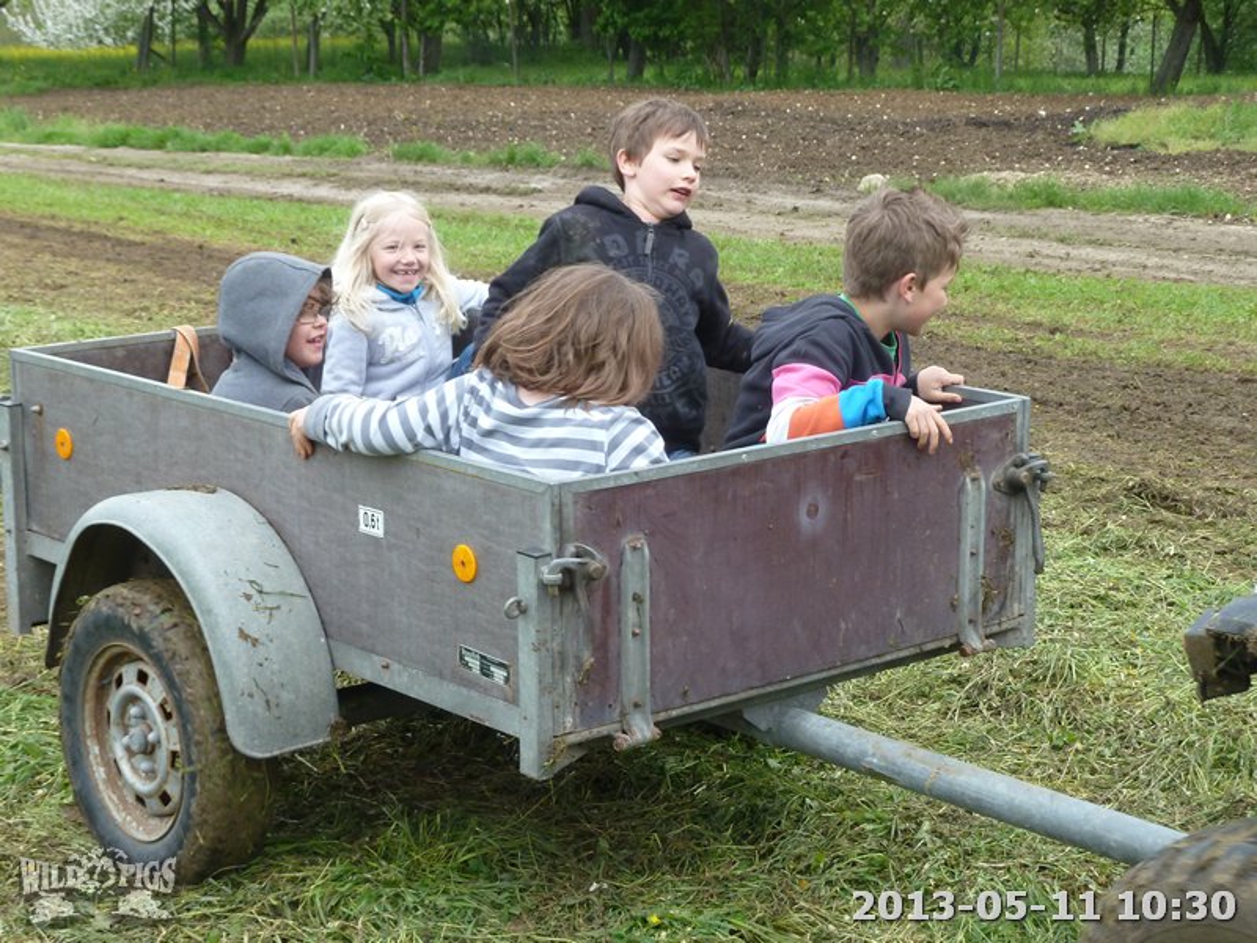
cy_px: 472
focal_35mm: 67
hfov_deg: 29.0
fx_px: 2433
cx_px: 628
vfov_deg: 21.9
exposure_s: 1/160
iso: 160
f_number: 4.1
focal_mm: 11
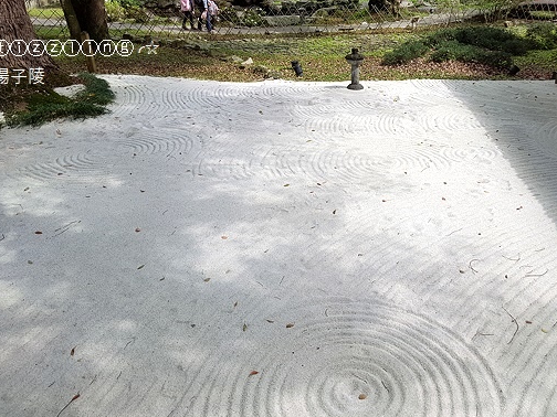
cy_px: 156
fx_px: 531
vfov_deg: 42.6
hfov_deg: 54.8
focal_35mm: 33
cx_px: 343
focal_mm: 4.2
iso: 50
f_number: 1.7
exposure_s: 1/1392
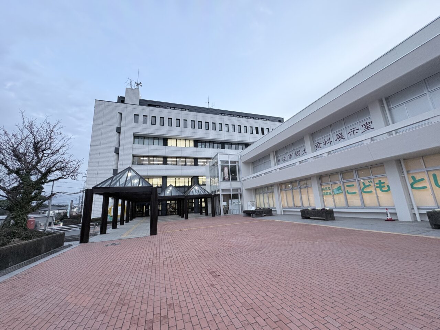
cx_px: 220
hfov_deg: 102.1
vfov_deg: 85.7
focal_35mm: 14
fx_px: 178
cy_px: 165
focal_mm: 2.22
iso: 250
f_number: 2.2
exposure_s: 1/91
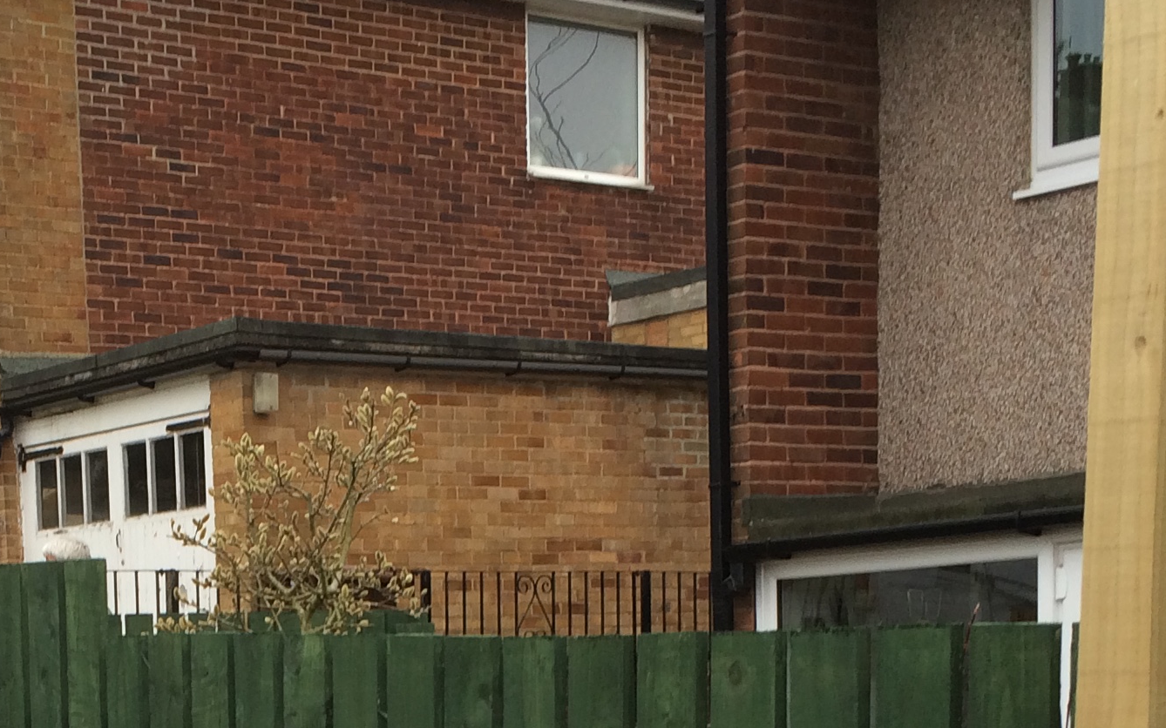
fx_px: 2383
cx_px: 197
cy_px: 916
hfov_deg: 26.9
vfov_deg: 16.5
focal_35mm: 75
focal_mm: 4.15
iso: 32
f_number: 2.2
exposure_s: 1/127
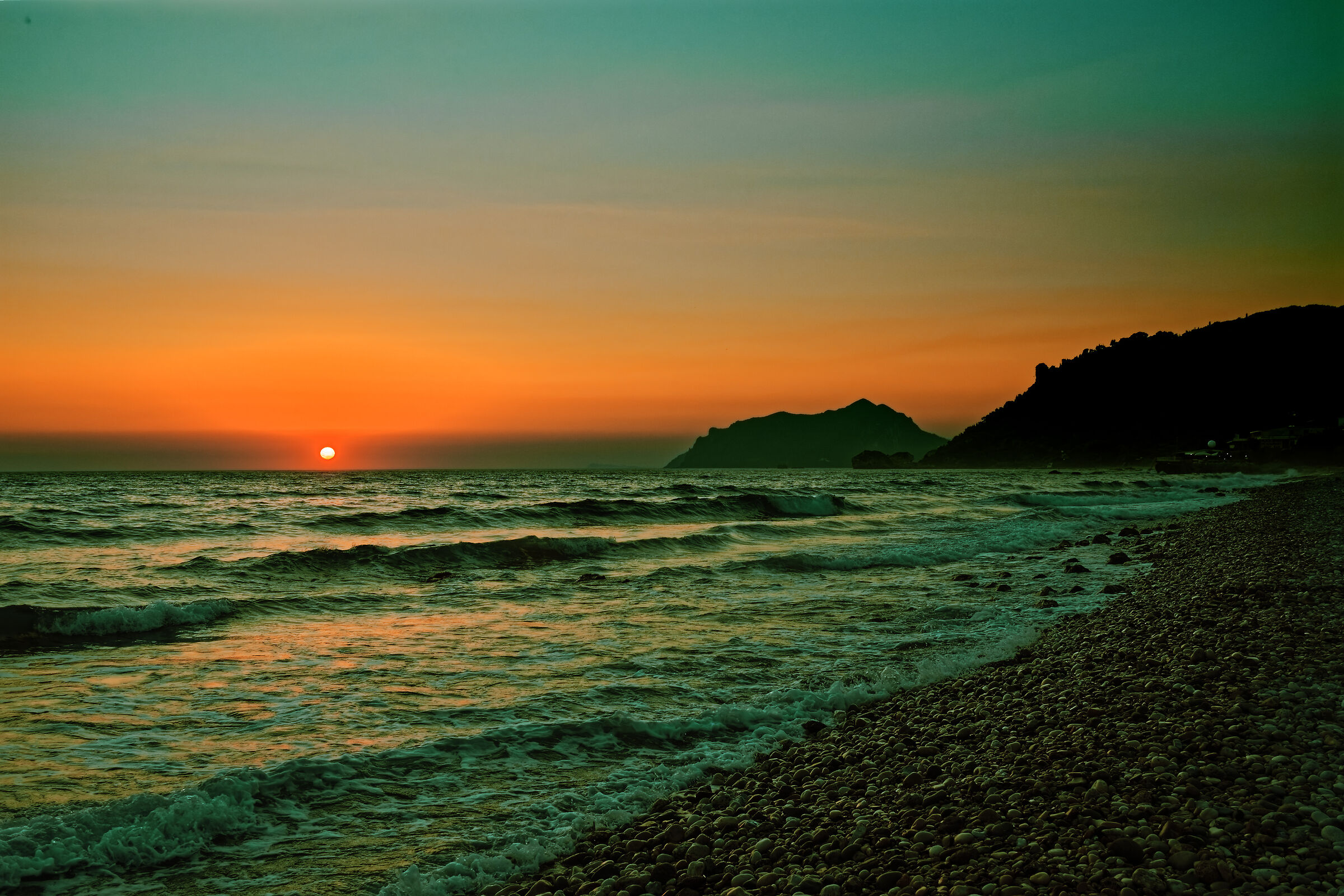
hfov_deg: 53.1
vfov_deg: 36.9
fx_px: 1344
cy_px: 448
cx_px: 672
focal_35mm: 36
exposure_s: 1/320
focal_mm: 24
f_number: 7.1
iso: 200
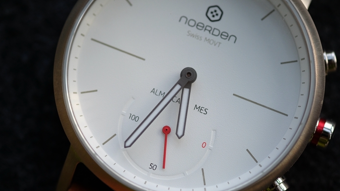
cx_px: 170
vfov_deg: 12.7
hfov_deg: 22.5
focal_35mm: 95
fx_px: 856
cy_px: 111
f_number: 2.4
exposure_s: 1/420
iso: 1000
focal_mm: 60
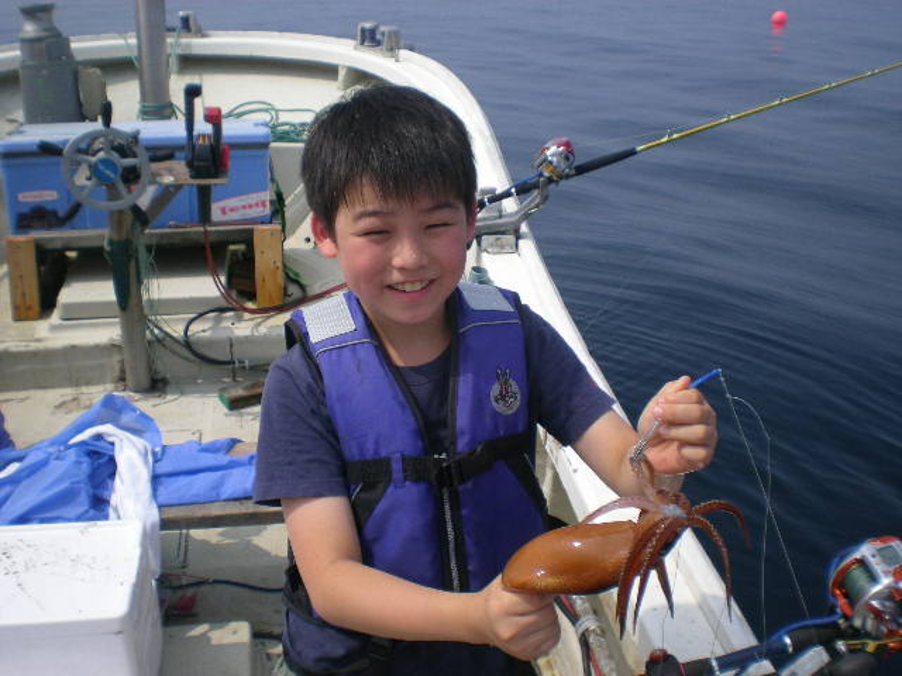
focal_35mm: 38
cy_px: 338
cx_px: 451
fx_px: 990
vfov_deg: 37.7
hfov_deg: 49.0
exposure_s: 1/500
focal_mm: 6.3
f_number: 4.6
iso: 50
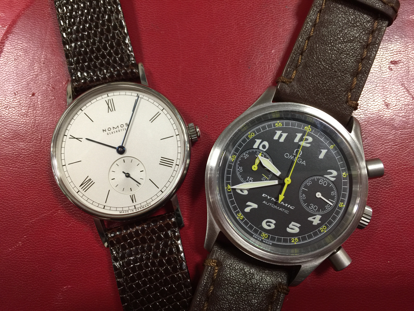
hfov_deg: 61.7
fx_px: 347
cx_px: 207
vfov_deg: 48.2
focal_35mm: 29
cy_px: 156
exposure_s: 1/30
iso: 40
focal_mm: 4.15
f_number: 2.2
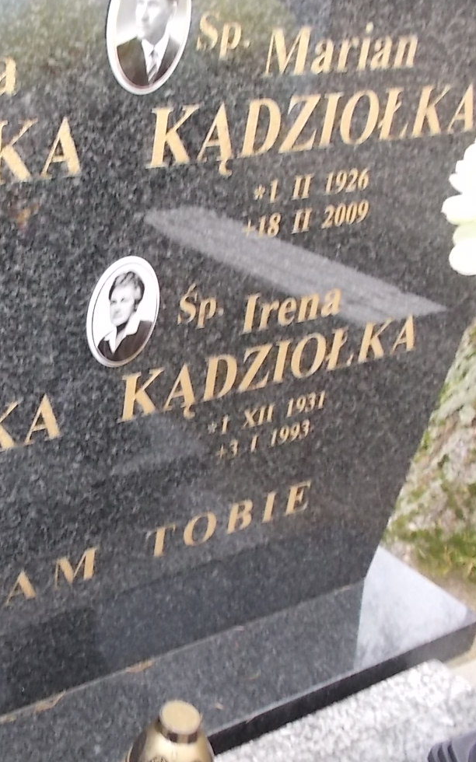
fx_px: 935
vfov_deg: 44.4
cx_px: -38
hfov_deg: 26.5
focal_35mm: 45
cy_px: 389
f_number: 3.2
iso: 200
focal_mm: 4.6
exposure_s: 1/20
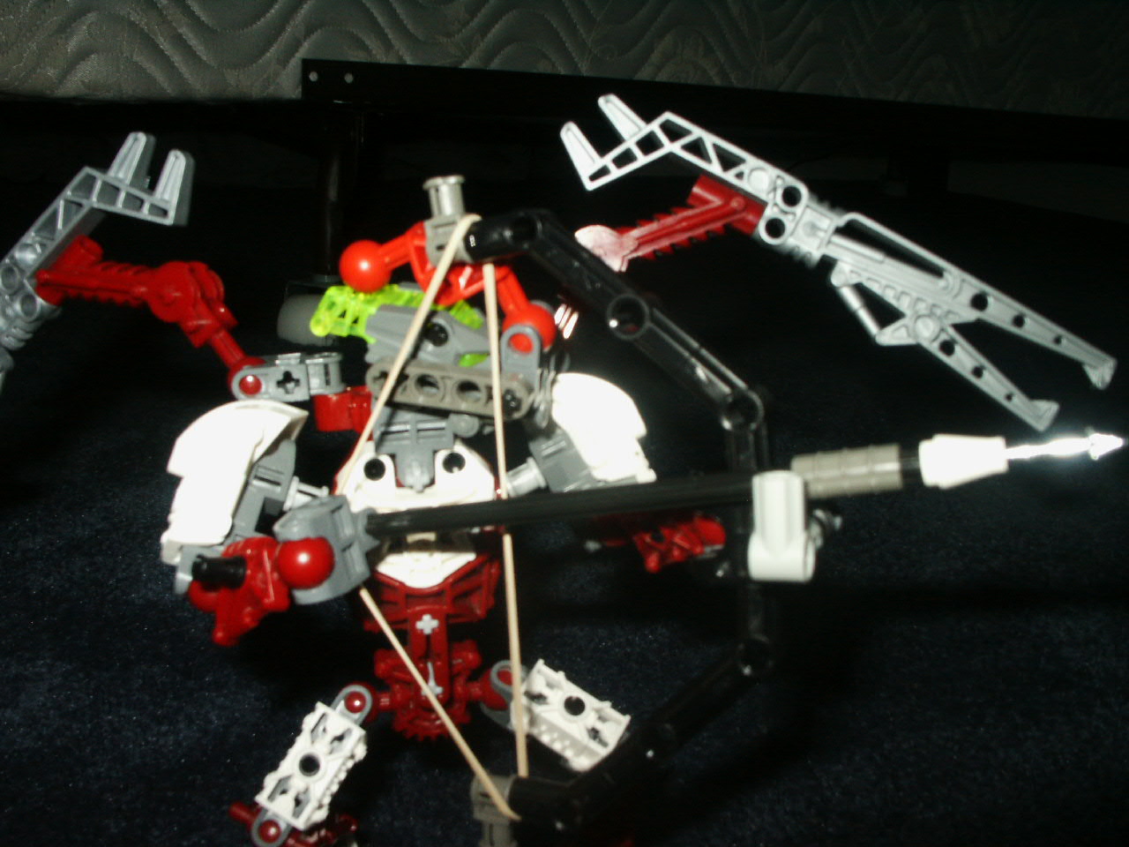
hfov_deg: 52.6
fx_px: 1142
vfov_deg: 40.7
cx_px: 564
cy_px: 424
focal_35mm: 35
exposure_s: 1/45
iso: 200
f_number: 6.7
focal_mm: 7.18
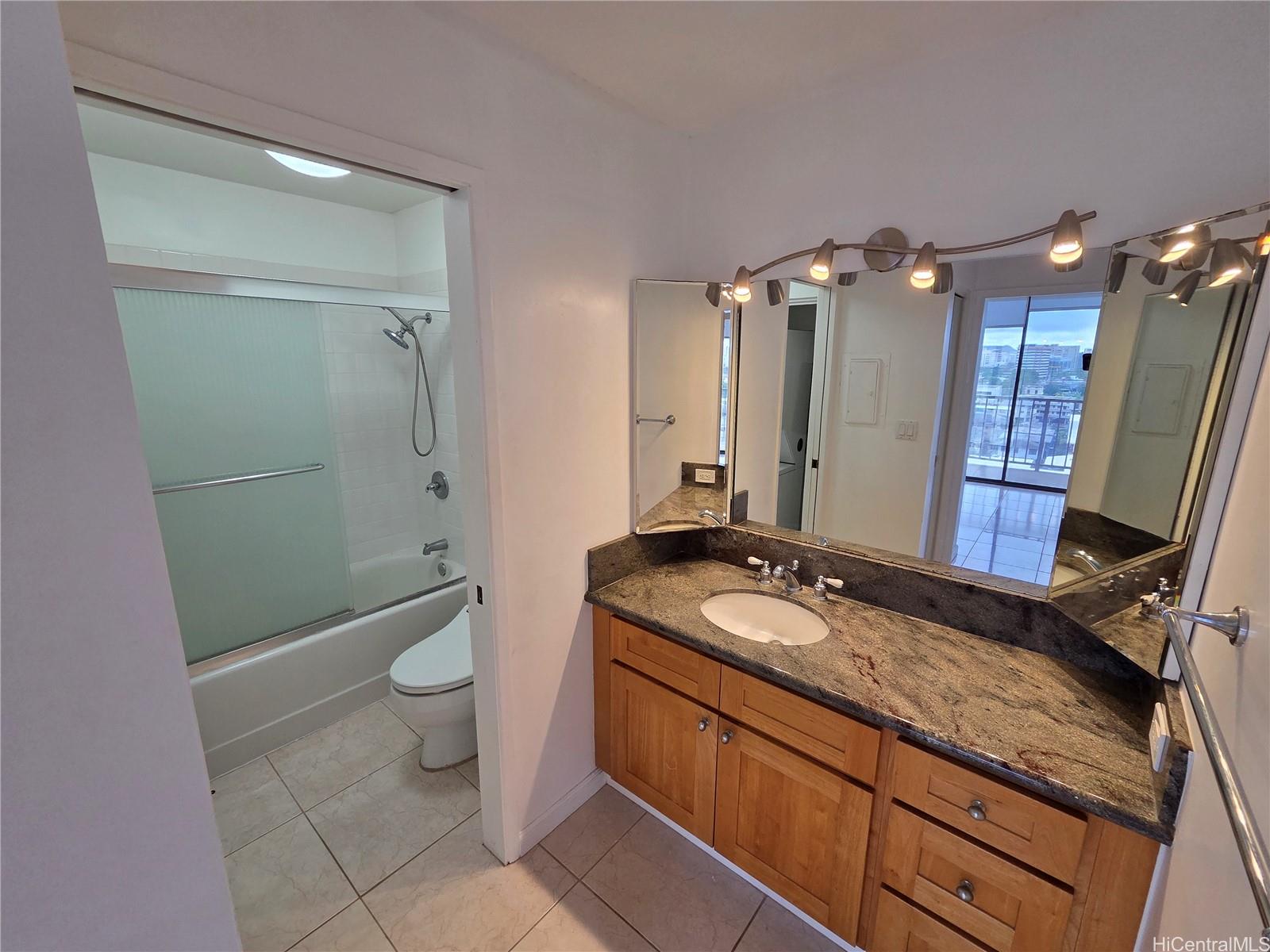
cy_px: 476
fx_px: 477
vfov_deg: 89.9
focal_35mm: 13
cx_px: 635
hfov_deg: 106.2
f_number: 2.2
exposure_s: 1/120
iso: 160
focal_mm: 2.2
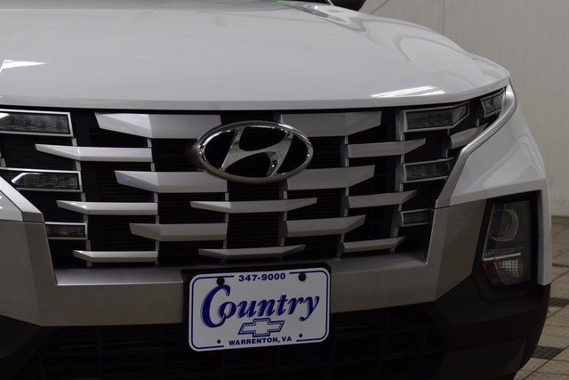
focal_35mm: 98
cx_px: 284
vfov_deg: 14.0
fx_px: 1541
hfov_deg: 20.9
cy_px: 190
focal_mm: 65
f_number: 7.1
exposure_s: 1/30
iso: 400
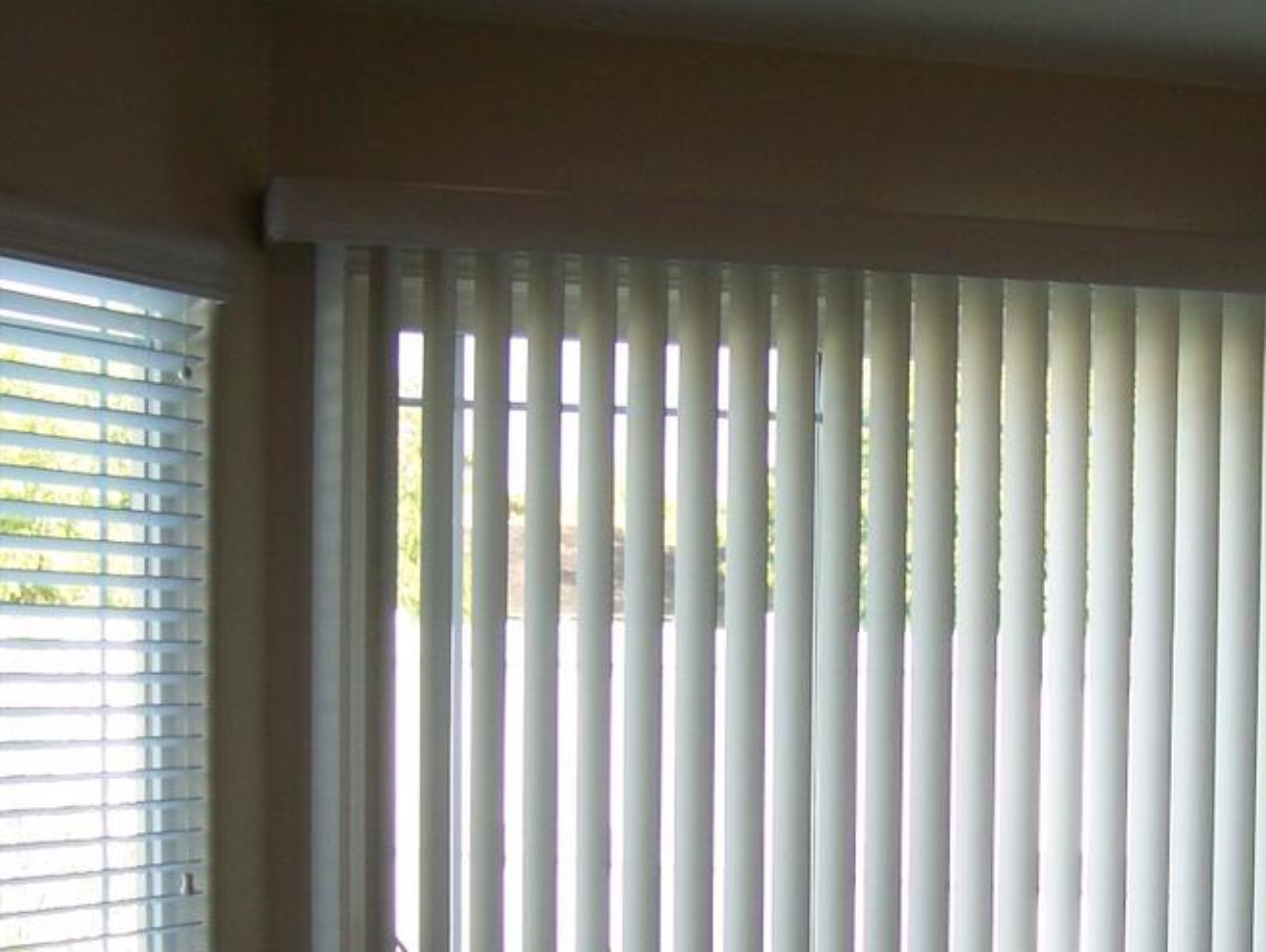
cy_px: 834
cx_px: 892
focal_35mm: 74
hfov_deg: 26.1
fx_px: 2709
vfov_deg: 19.6
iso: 80
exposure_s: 1/80
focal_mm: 6.3
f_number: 2.8
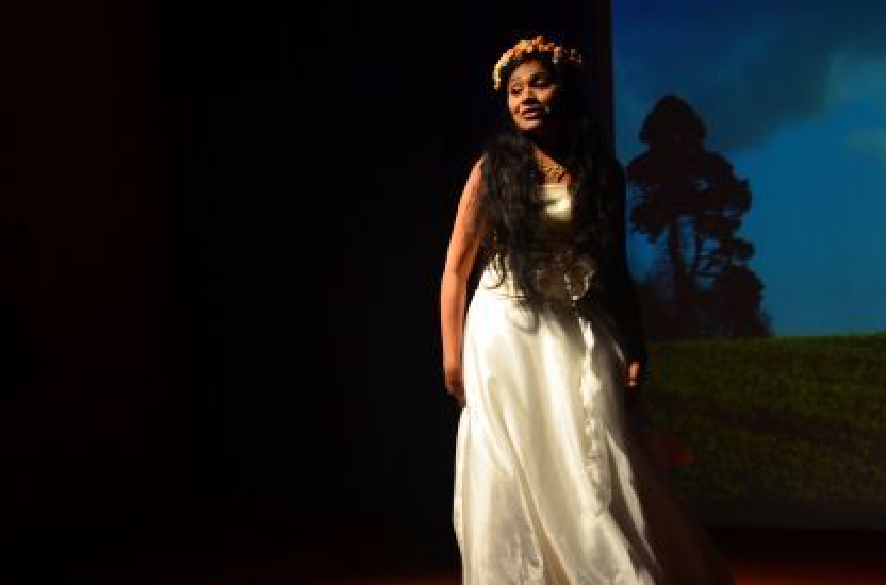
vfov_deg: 17.9
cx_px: 522
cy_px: 282
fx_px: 1859
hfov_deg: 26.8
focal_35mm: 76
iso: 400
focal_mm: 35
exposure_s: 1/50
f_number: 4.2
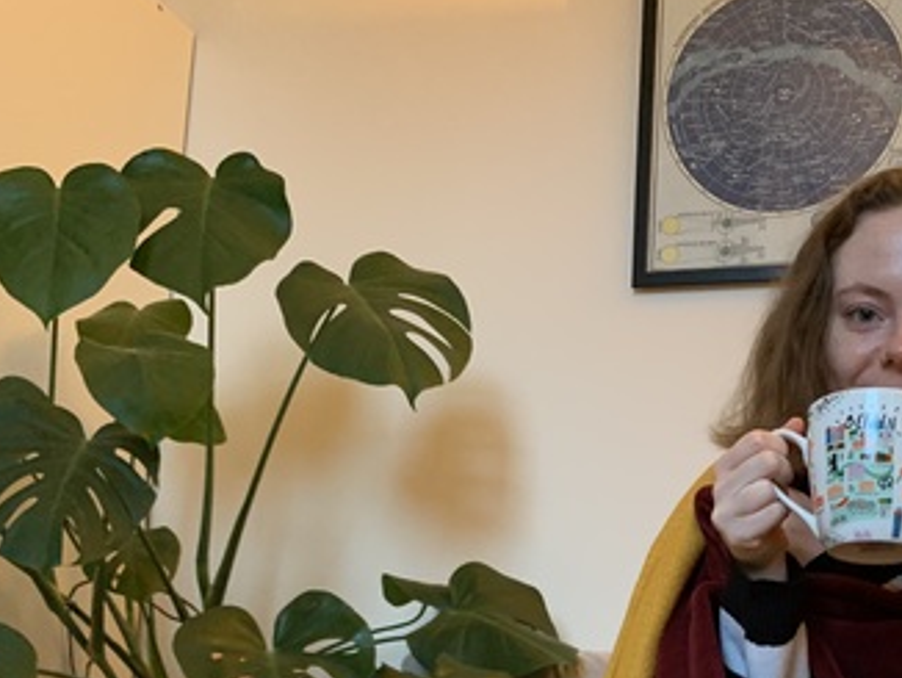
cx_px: 797
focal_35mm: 51
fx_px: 1330
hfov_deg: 35.4
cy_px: 653
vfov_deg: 27.2
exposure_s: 1/33
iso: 400
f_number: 1.8
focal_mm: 4.25
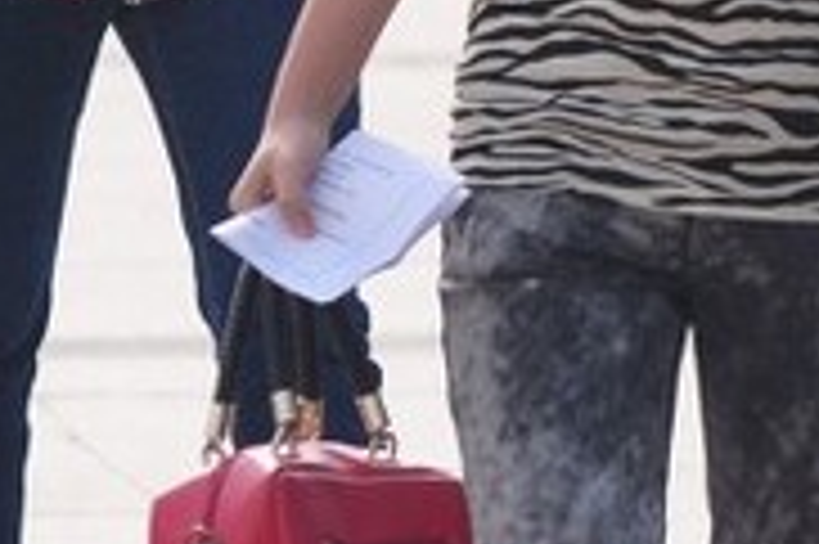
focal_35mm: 1982
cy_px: -398
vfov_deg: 0.7
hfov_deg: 1.0
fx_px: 45049
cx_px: 2007
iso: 320
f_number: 4.5
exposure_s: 1/2000
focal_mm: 200
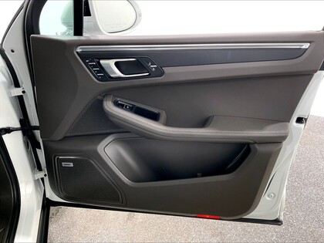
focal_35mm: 29
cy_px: 122
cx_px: 162
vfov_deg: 48.2
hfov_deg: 61.7
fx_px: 271
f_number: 1.8
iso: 64
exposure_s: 1/94
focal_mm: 3
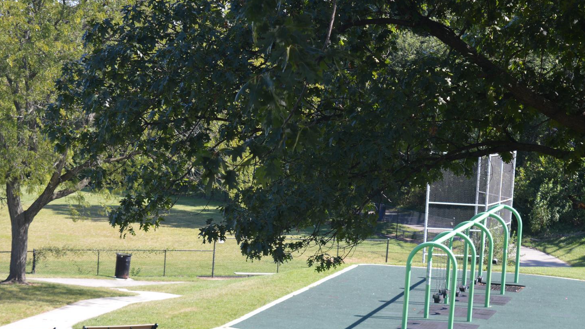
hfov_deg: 17.6
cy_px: 219
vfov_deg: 10.0
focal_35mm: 122
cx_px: 345
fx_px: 1889
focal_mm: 55
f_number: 5.6
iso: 100
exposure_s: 1/125
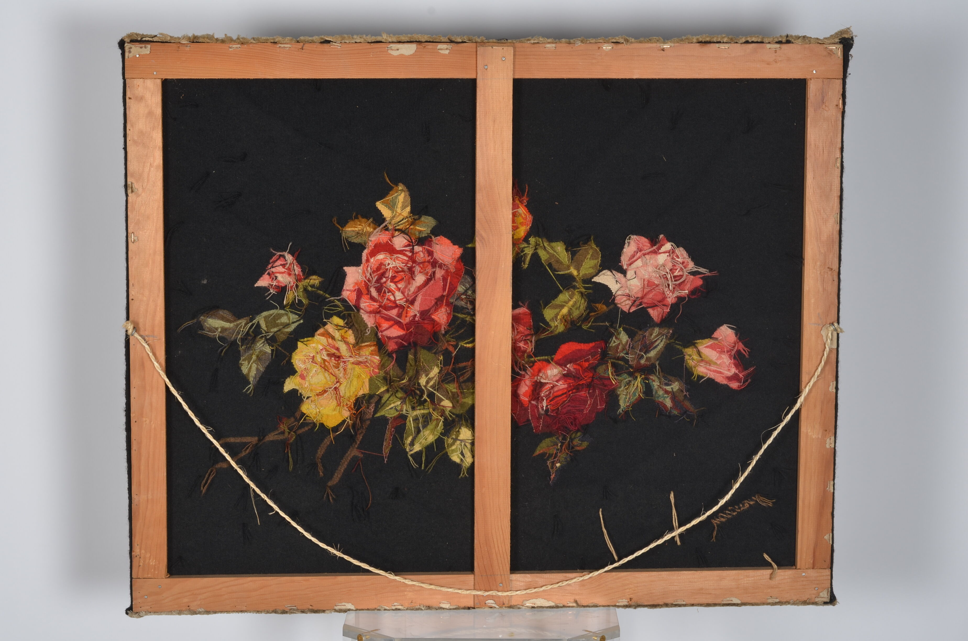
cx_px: 484
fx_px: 2012
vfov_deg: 18.1
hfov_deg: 27.0
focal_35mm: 75
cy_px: 320
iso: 100
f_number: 11
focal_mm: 50
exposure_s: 1/125
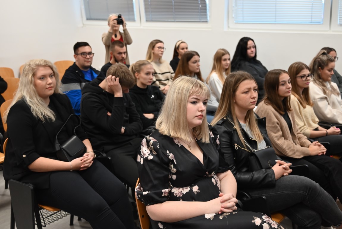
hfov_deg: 47.4
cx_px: 171
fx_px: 390
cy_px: 114
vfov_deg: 32.7
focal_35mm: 41
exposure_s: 1/125
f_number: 4
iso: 1600
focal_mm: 41
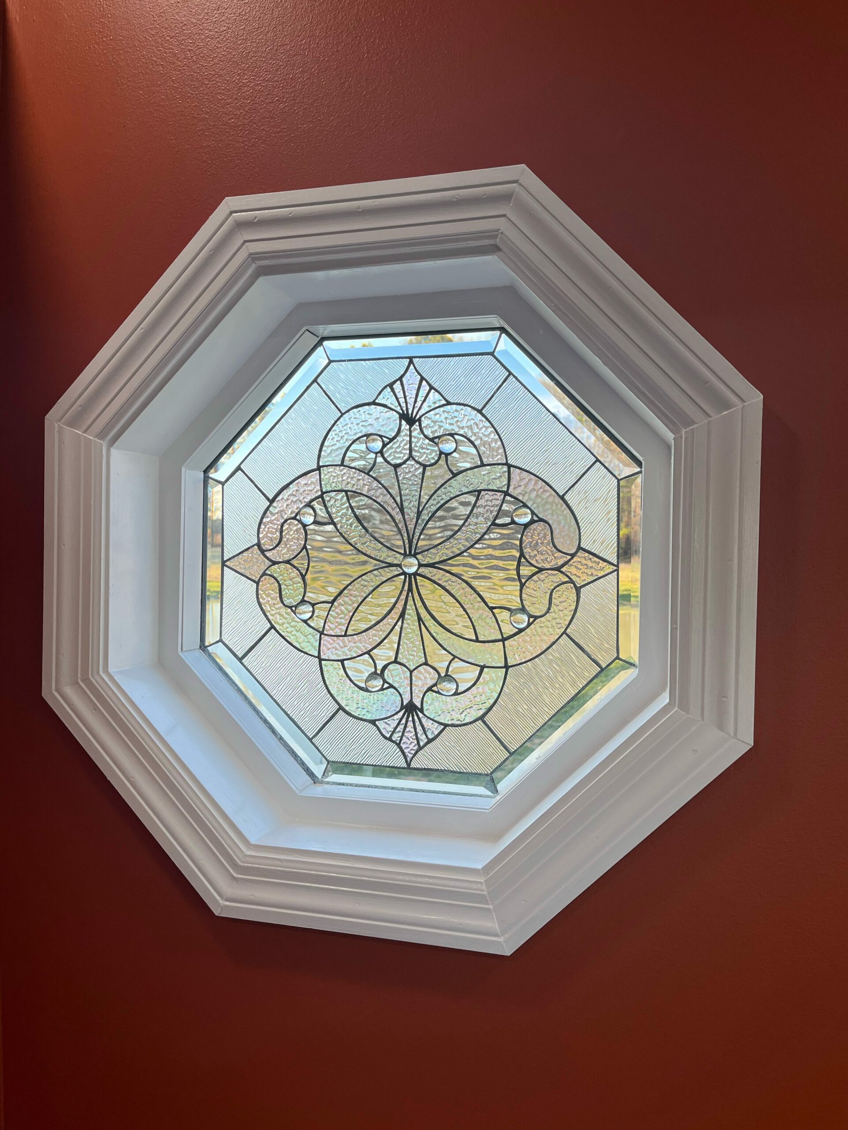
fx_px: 849
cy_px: 565
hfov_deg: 53.1
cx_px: 424
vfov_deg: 67.3
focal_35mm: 26
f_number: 1.6
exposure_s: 1/307
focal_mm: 5.1
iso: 50
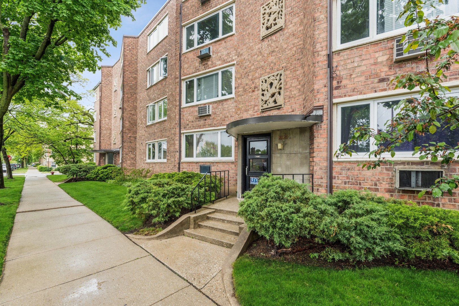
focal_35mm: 15
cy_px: 153
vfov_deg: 77.3
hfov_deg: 100.4
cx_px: 230
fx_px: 191
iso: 200
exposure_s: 1/15
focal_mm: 15
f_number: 11
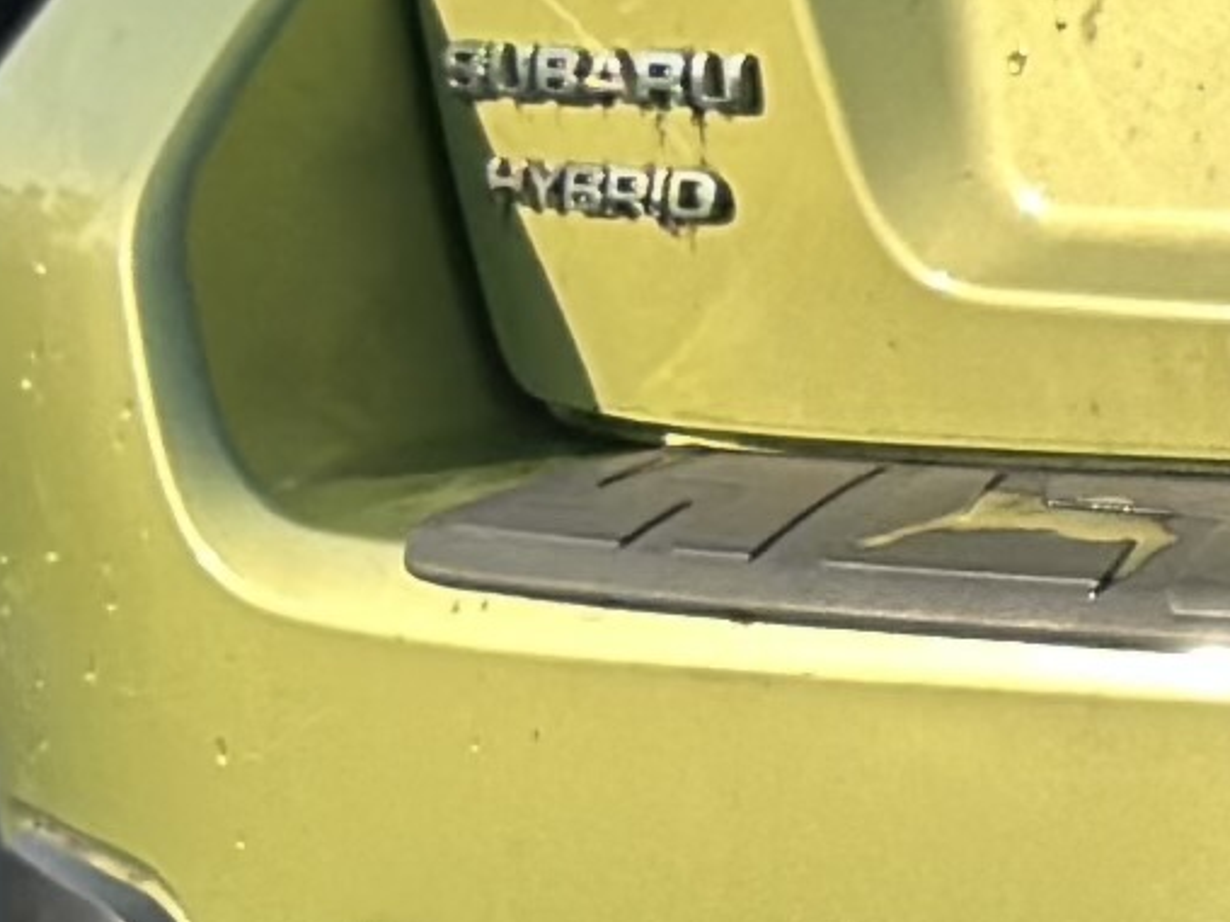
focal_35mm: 381
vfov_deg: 3.9
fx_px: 13538
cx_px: 4428
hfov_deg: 4.8
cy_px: 29
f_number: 1.78
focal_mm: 6.86
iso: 100
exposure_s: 1/4566
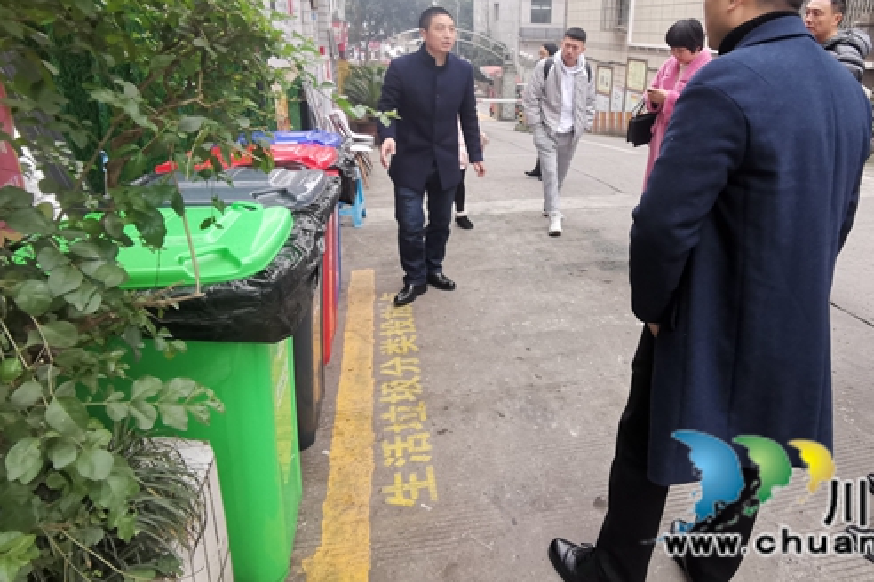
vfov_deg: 53.2
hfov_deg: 75.4
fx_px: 558
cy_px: 161
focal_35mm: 23
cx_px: 515
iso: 125
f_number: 2.2
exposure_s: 1/100
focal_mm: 2.26
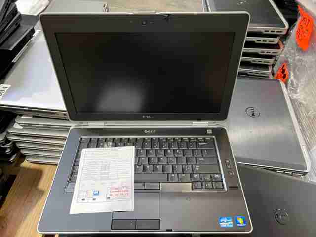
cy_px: 118
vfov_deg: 53.1
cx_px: 158
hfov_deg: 67.3
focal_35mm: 26
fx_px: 237
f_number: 1.5
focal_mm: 5.7
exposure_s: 1/60
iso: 125
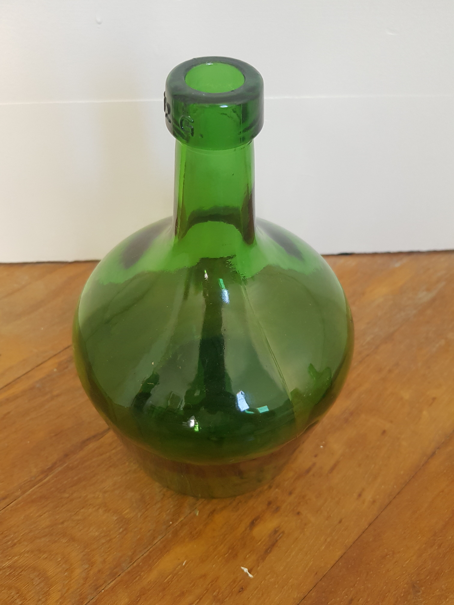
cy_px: 302
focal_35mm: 26
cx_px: 227
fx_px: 455
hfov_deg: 53.1
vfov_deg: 67.3
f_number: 1.7
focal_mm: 4.2
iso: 200
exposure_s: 1/60
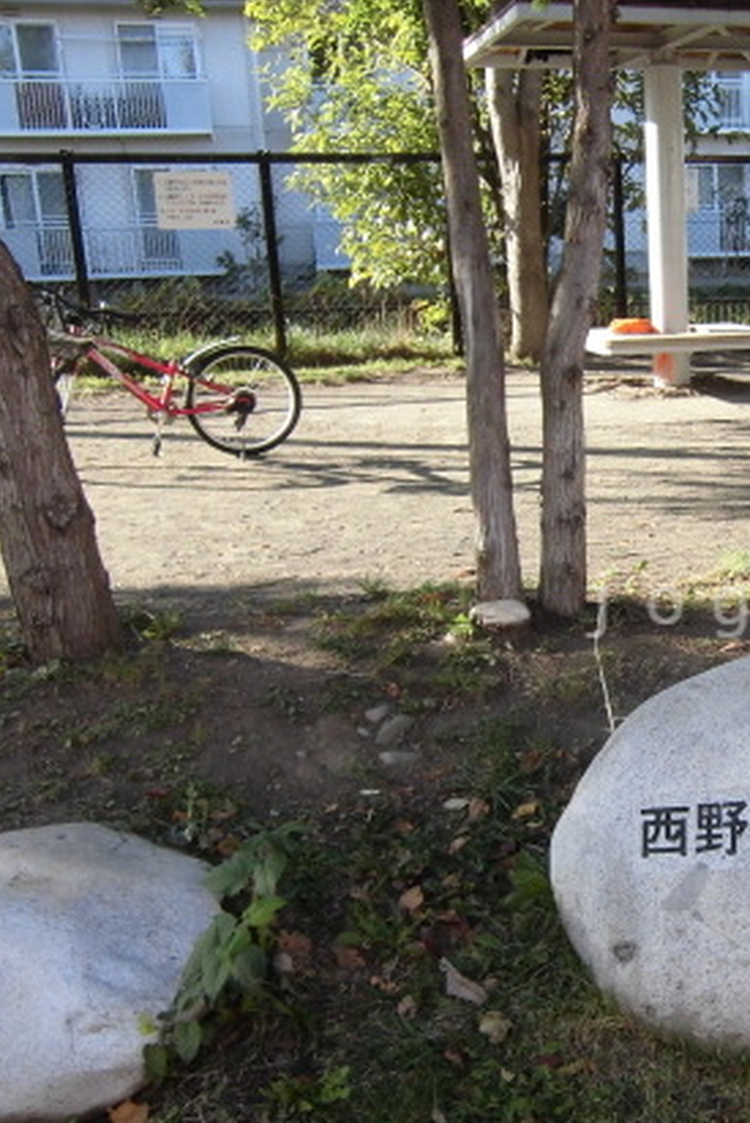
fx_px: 1311
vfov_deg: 46.3
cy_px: 605
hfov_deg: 29.5
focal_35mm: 42
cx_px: 772
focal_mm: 4.7
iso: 100
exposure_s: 1/200
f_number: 2.8
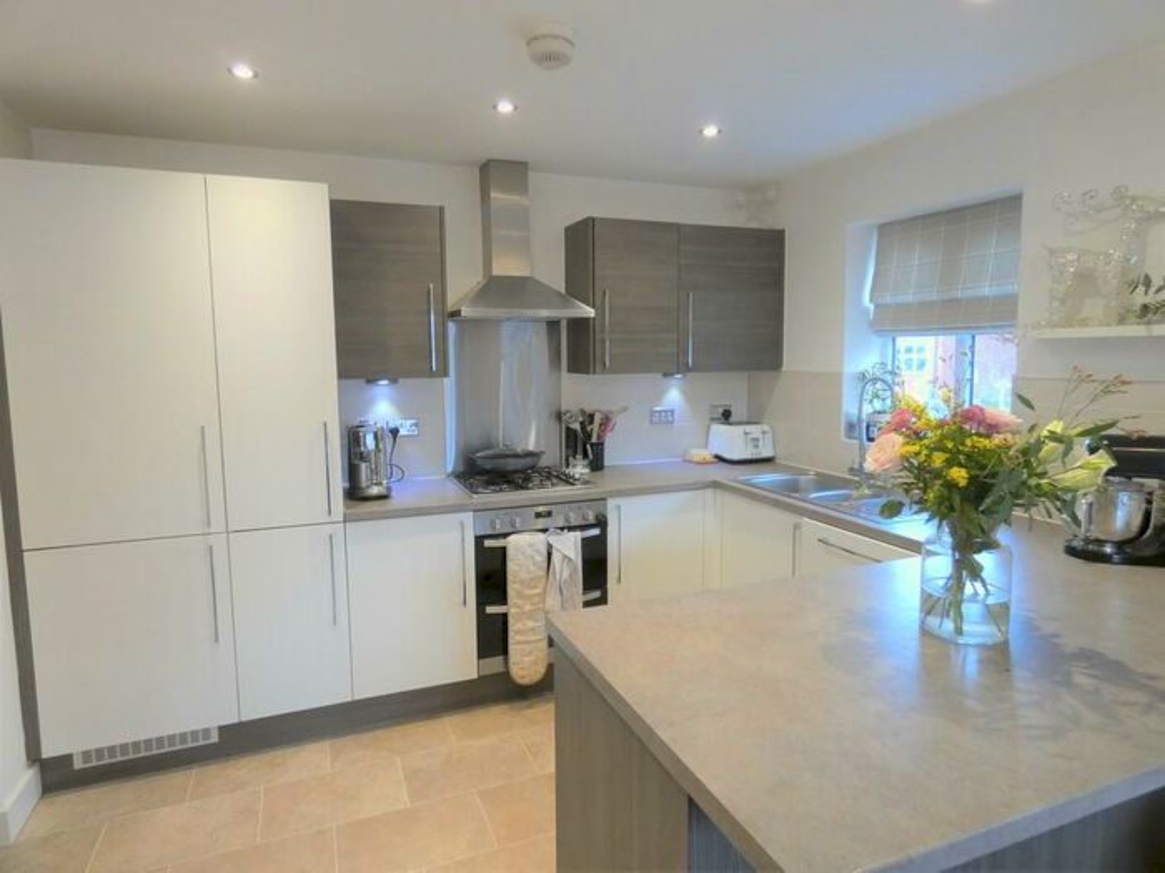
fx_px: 673
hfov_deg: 81.7
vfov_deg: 66.0
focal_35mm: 20
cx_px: 582
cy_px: 436
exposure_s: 1/60
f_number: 2.8
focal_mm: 3.6
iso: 400
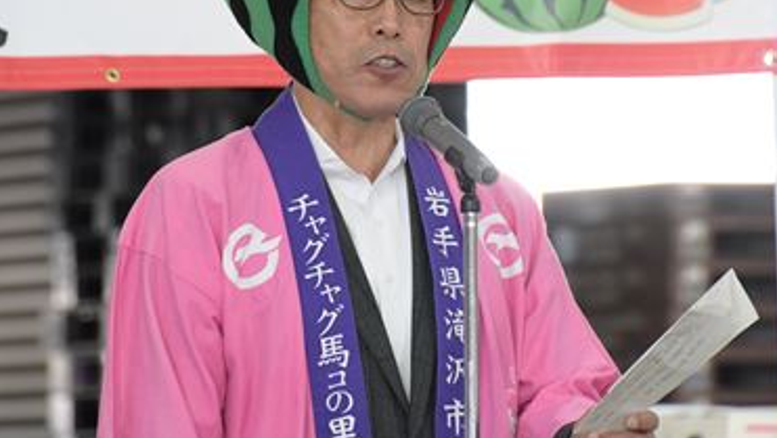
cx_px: 383
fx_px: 8718
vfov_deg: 2.9
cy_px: 129
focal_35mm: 423
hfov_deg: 5.1
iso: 2500
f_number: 7.1
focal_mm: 200
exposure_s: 1/200
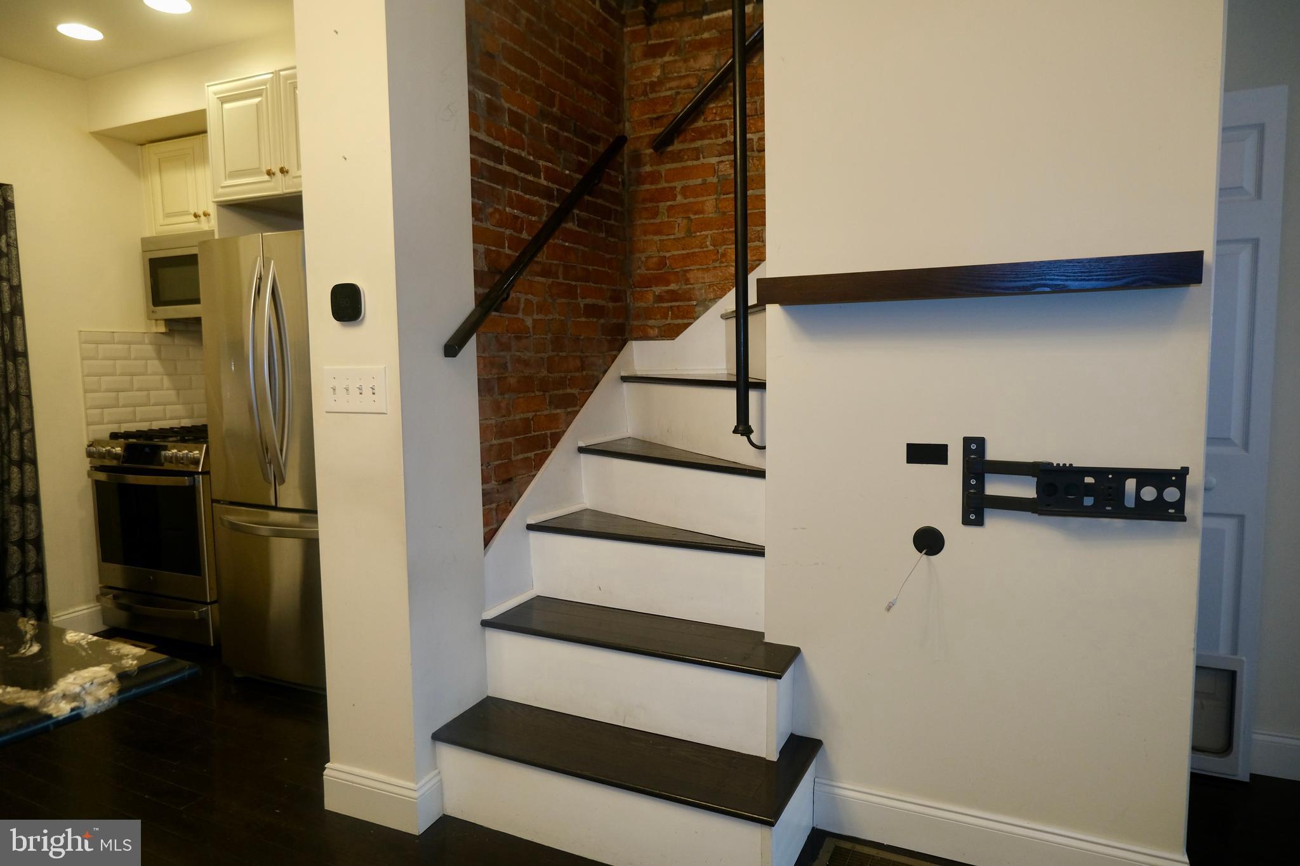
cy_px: 433
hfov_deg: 76.1
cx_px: 650
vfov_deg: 55.1
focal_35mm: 23
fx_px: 830
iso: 1000
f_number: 3.5
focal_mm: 15
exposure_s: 1/100
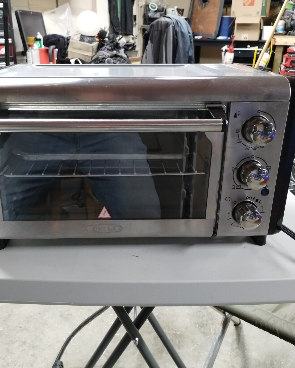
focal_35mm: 33
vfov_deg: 54.2
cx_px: 128
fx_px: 360
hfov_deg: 44.5
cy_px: 182
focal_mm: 4.27
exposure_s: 1/30
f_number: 1.8
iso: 1428
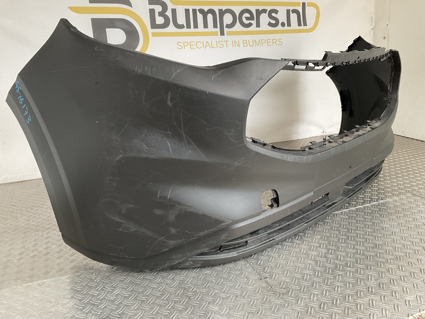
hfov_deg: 61.7
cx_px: 212
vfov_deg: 48.2
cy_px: 160
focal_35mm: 29
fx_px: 356
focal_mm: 3
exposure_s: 1/60
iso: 80
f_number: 1.8
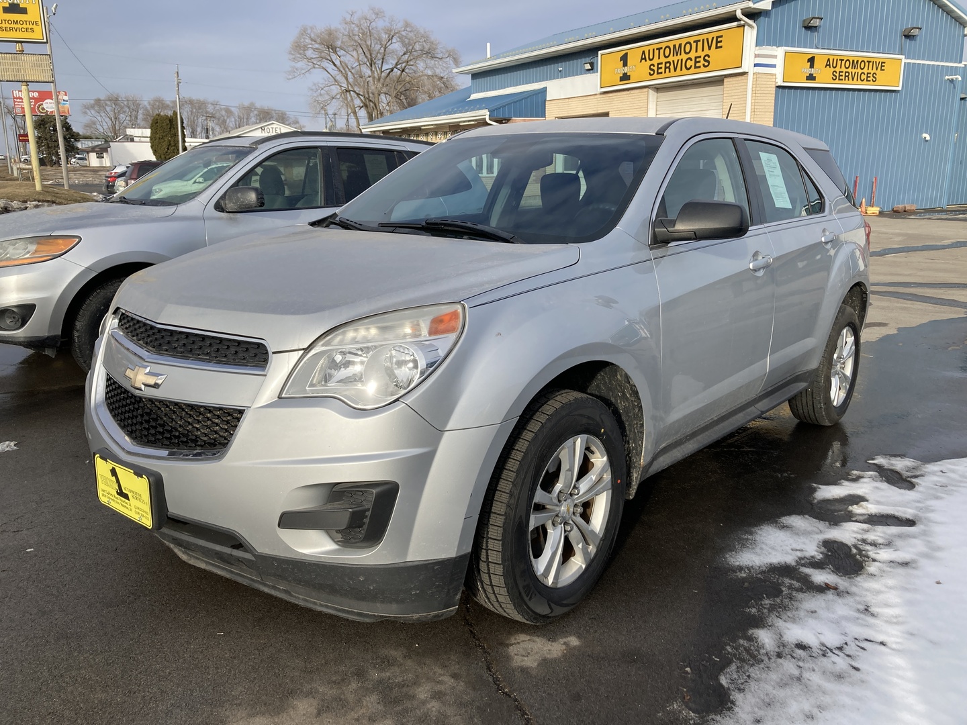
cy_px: 362
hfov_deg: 63.4
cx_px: 484
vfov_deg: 49.7
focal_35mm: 28
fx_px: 782
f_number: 1.8
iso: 20
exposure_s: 1/1372
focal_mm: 3.99
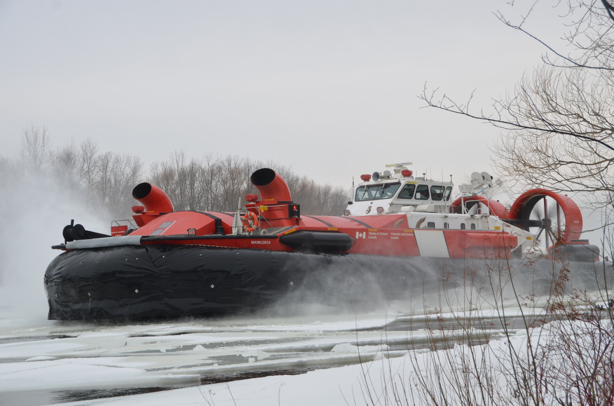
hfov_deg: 27.0
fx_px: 1277
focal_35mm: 75
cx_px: 307
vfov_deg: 18.1
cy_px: 203
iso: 200
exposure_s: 1/250
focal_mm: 50
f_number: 8
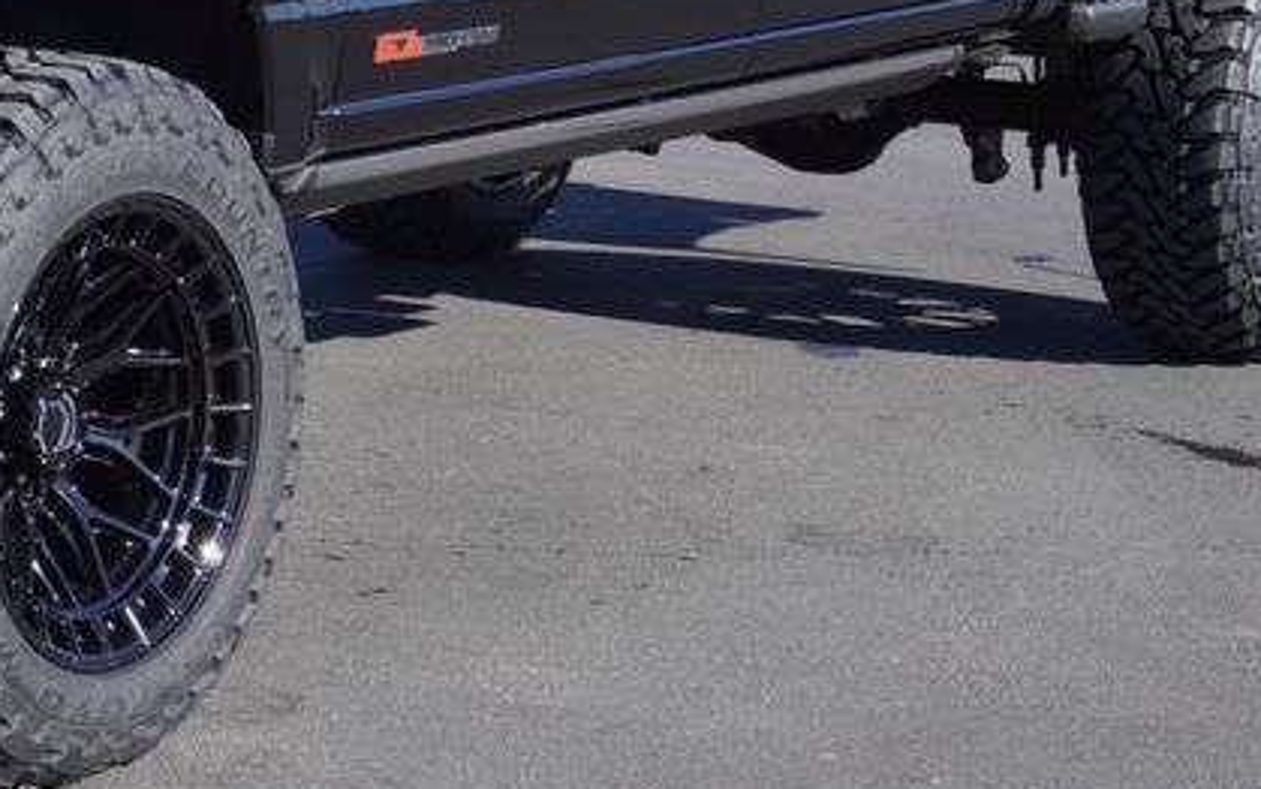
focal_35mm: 127
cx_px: 36
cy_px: 27
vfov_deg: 10.3
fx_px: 4365
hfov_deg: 16.1
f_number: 8
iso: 100
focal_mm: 34
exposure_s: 1/160
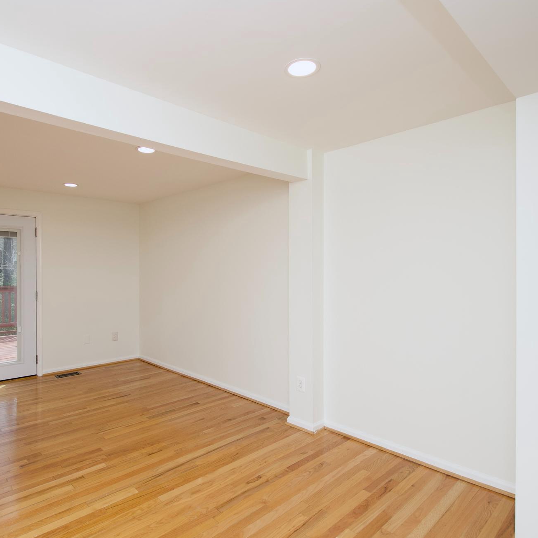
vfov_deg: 74.8
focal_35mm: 20
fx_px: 352
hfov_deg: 74.0
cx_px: 215
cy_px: 260
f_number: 7.1
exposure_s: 1/160
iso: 320
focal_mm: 10
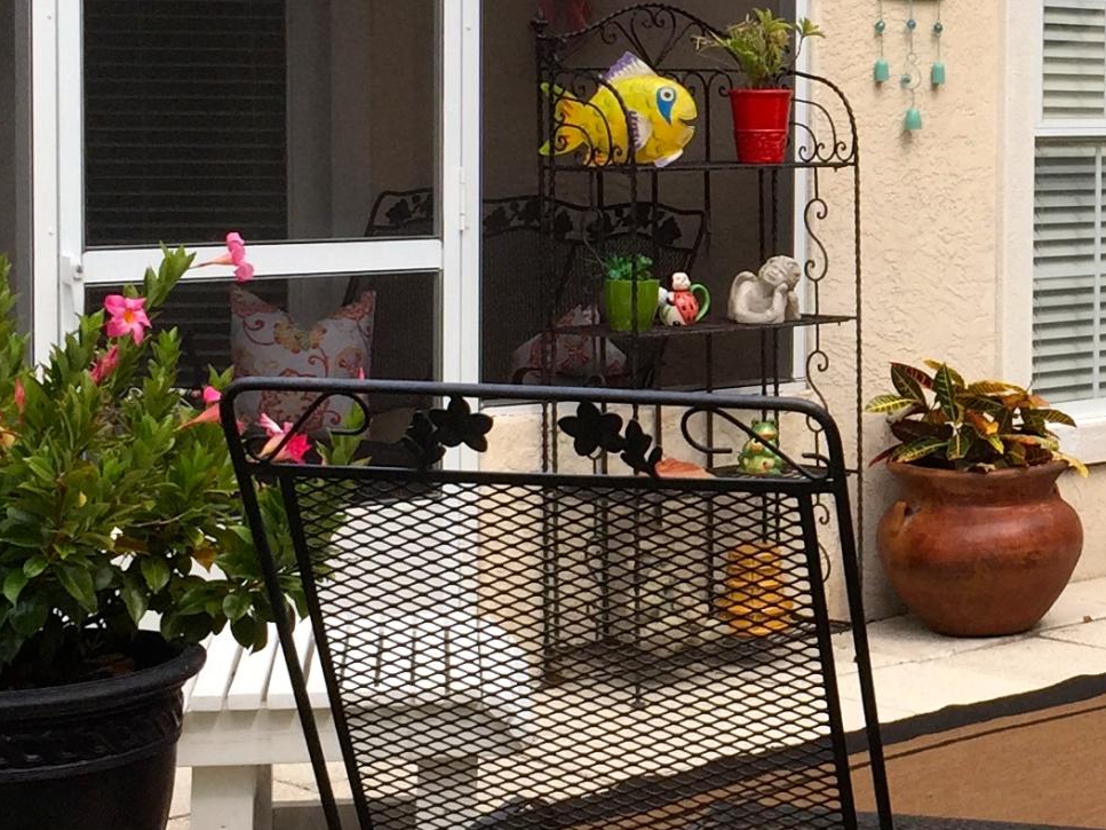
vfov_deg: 16.4
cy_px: 245
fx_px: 2875
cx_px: 1154
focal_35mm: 90
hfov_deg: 20.9
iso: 32
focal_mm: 4.15
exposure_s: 1/942
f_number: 2.2
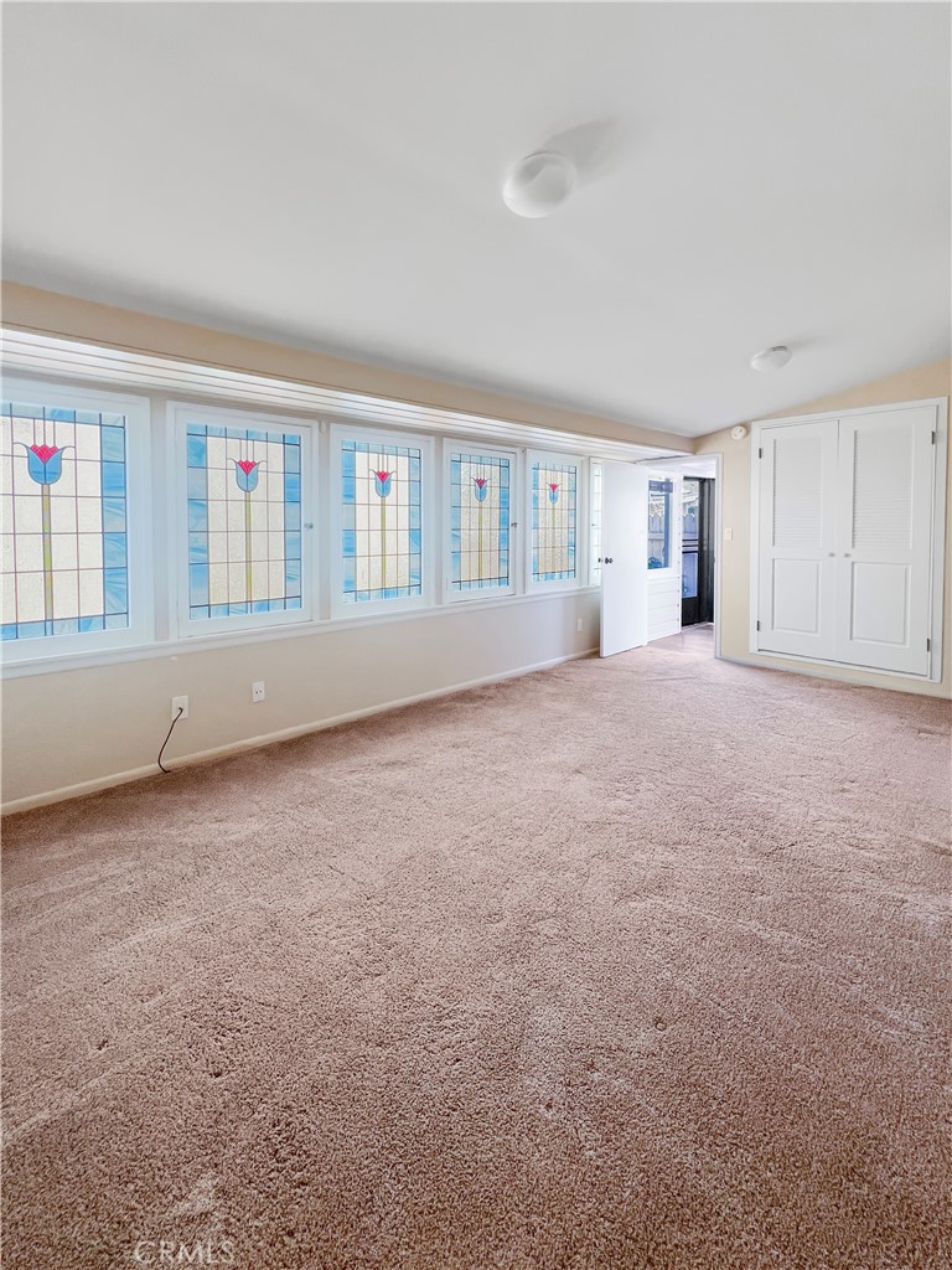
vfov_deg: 106.2
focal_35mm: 13
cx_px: 476
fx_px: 477
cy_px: 635
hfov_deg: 89.9
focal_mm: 1.57
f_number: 1.8
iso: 64
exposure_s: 1/100
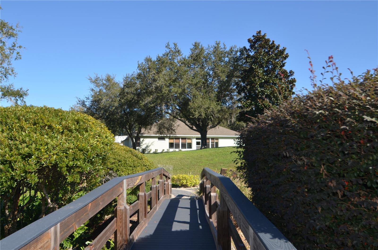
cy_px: 125
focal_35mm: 33
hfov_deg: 57.3
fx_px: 346
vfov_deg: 39.8
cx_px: 189
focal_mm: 22
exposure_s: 1/200
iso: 100
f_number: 6.3
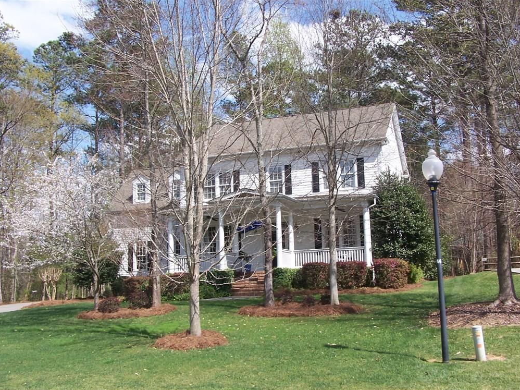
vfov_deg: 36.8
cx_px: 266
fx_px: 586
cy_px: 200
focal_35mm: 39
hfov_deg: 47.9
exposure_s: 1/500
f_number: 4
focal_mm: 6.3
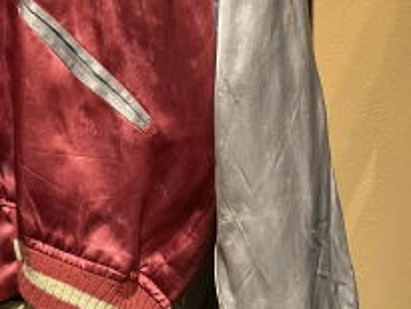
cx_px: -74
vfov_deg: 14.7
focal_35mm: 99
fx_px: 1176
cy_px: 5
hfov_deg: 18.8
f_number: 1.8
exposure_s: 1/50
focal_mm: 3
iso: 100
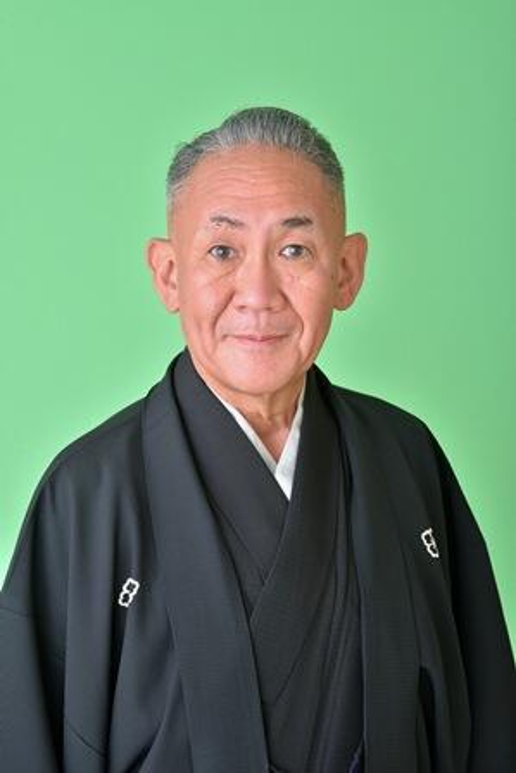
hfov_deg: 16.7
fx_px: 1762
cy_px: 386
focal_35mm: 82
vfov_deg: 24.8
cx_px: 258
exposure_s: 1/160
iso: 400
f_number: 16
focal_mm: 82
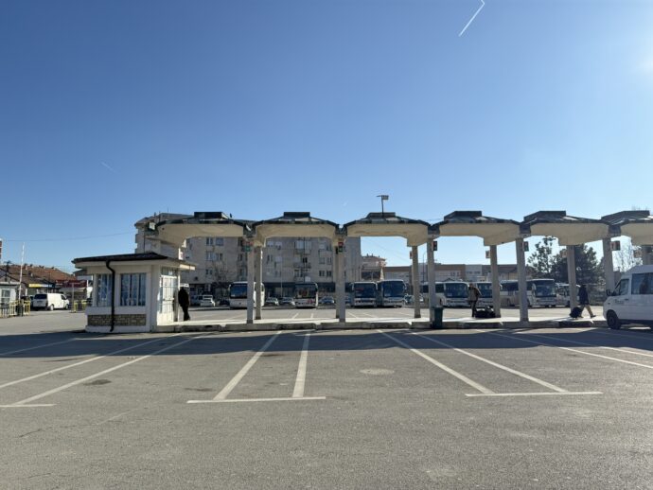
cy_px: 245
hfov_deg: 71.6
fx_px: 453
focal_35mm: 24
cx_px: 326
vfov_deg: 56.8
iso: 80
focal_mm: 6.76
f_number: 1.78
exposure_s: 1/1464
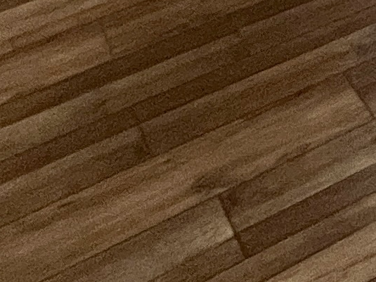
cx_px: 882
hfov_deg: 14.2
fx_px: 1064
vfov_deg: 11.0
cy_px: -514
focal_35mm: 98
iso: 160
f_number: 1.8
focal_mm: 1.57
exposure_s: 1/120
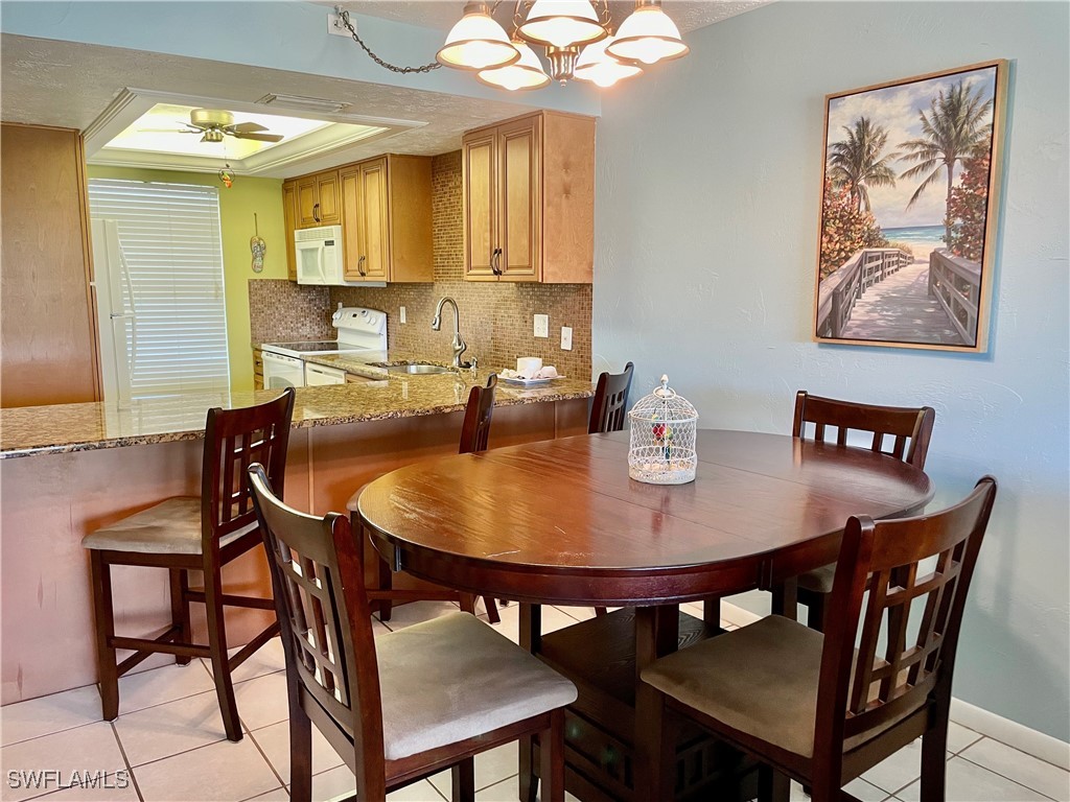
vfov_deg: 53.1
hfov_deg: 67.3
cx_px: 535
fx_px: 804
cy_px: 401
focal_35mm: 26
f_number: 1.6
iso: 160
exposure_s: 1/60
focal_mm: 4.2
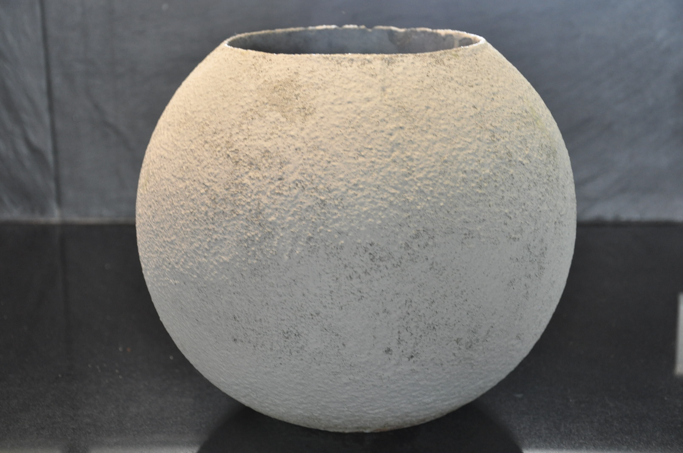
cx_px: 342
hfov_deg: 28.1
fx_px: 1364
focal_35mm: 72
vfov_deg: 18.9
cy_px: 226
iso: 800
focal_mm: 48
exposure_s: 1/30
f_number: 4.8
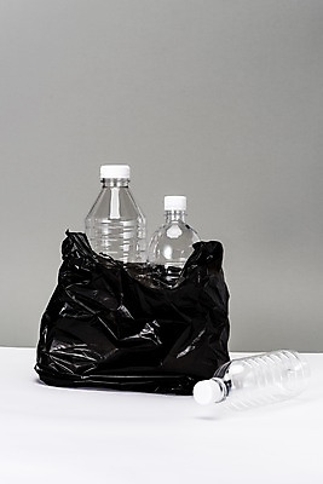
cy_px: 242
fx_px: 1412
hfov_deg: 13.1
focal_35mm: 105
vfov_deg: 19.4
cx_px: 162
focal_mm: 105
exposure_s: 1/125
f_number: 11
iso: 31
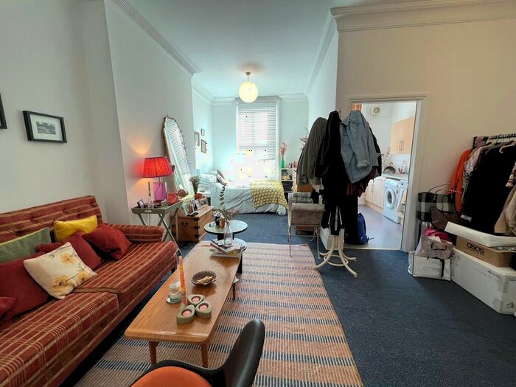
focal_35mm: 13
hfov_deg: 106.2
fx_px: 194
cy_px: 194
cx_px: 258
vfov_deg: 89.9
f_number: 1.8
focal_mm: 1.57
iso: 250
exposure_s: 1/100
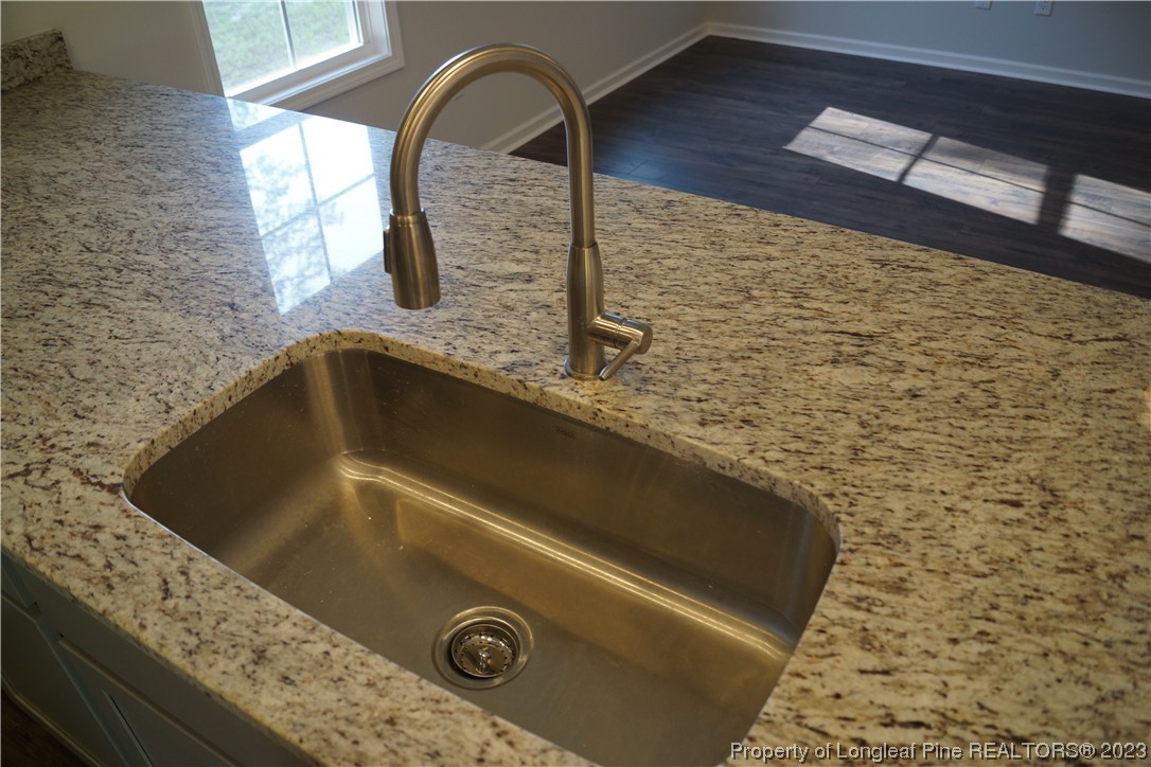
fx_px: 863
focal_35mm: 27
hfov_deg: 67.4
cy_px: 384
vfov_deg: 47.9
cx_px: 576
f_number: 4
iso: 250
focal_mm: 18
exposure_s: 1/60
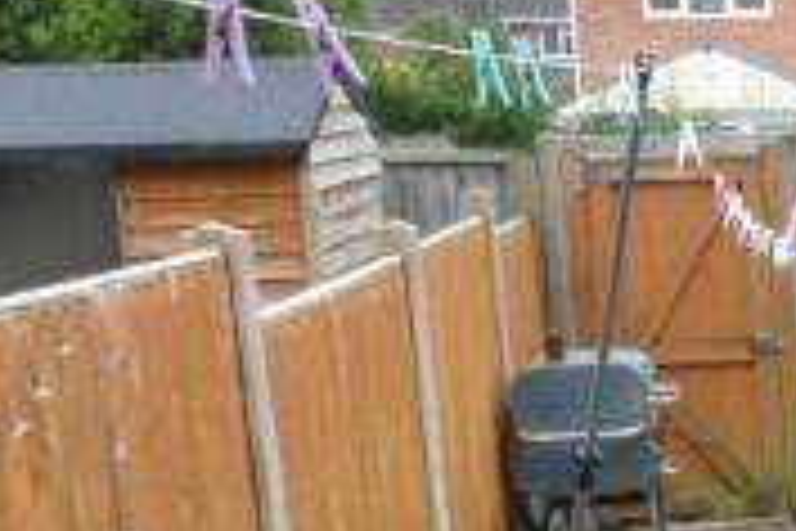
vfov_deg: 15.6
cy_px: 423
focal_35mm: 87
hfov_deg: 17.6
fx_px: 1924
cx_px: 1538
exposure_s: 1/60
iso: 400
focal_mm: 10
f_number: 8
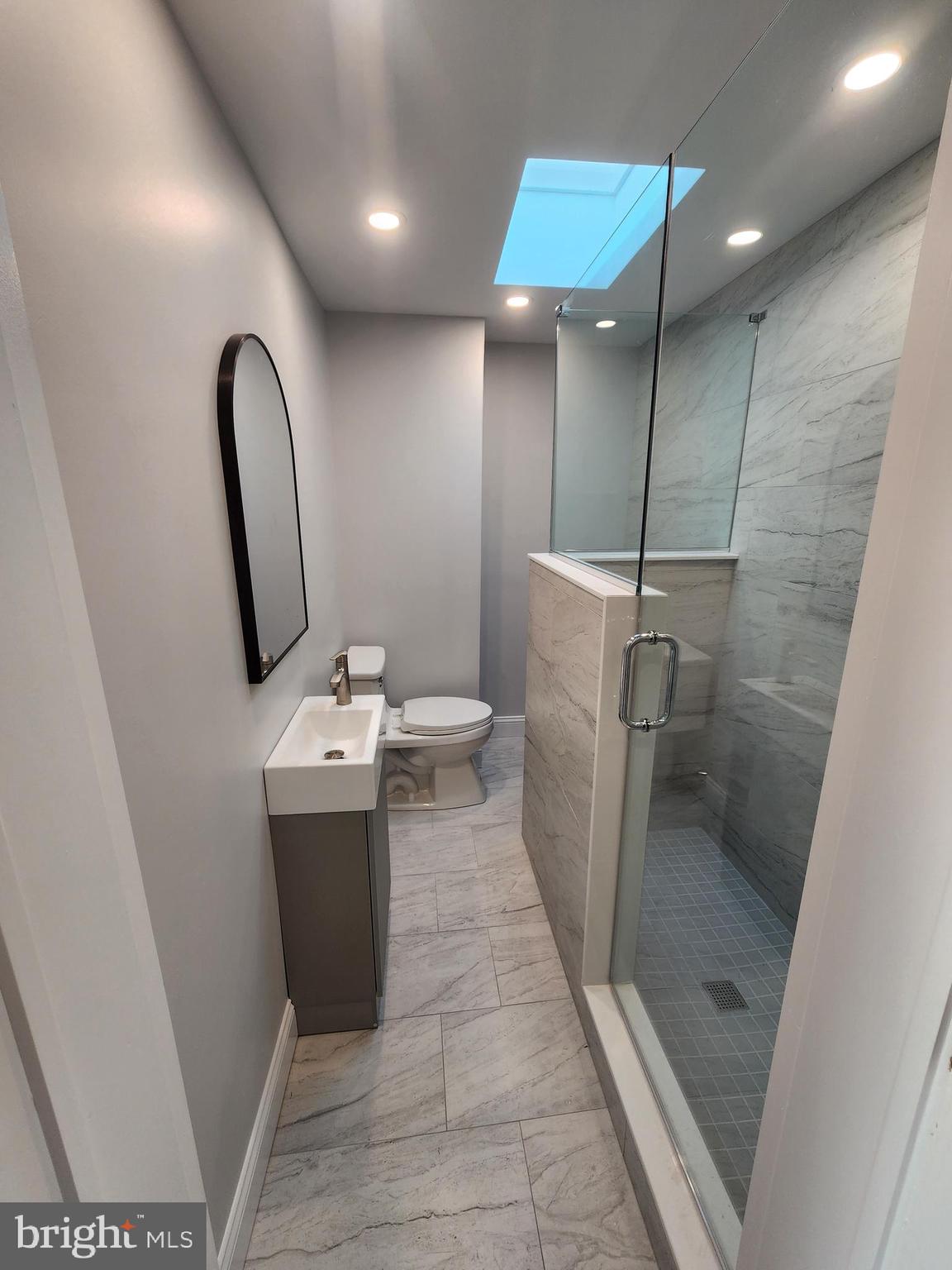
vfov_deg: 106.2
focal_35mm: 13
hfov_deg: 89.9
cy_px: 635
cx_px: 476
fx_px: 477
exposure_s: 1/60
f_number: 2.2
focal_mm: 2.2
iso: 64
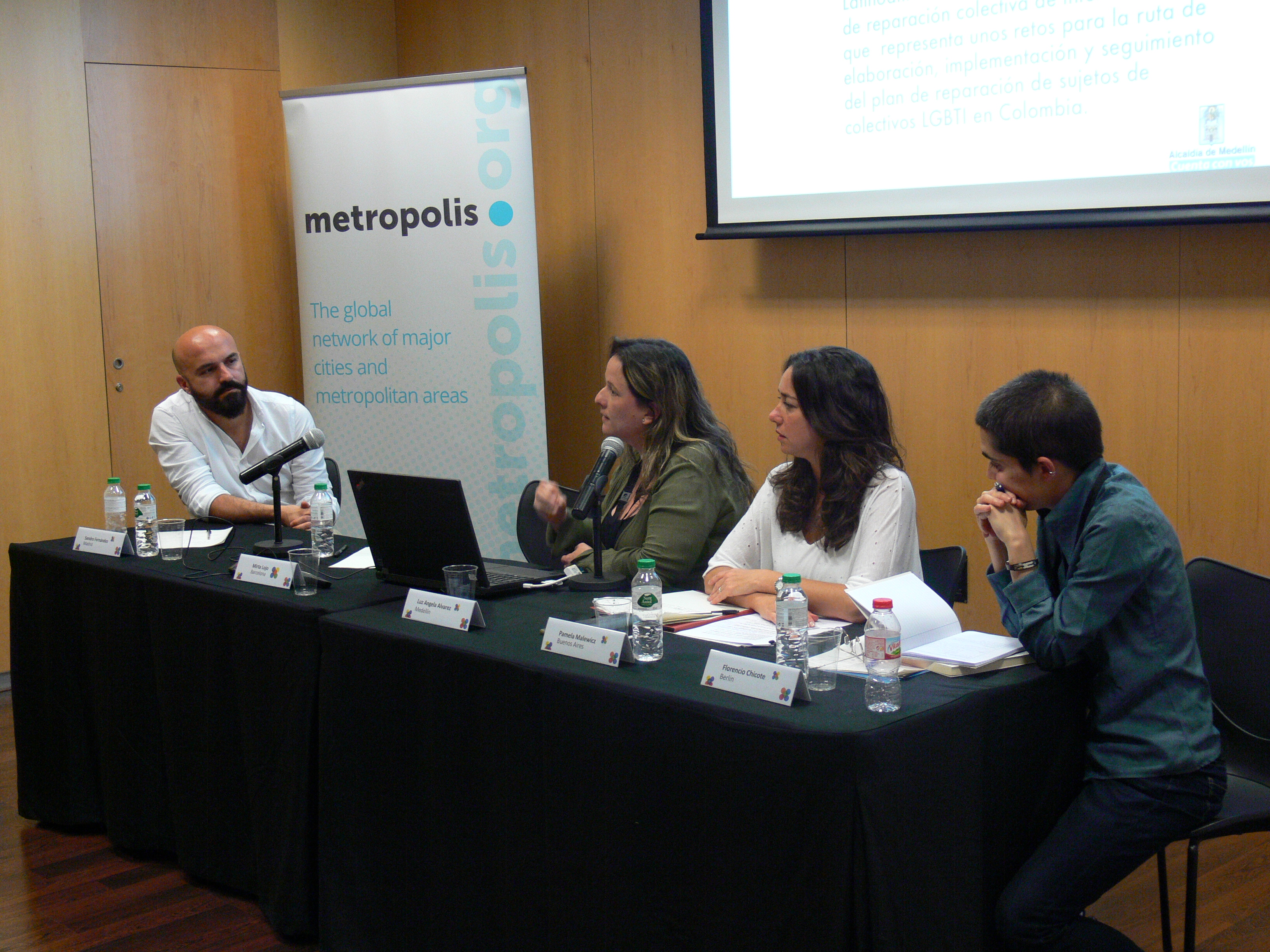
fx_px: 1761
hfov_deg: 39.7
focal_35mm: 48
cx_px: 635
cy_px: 476
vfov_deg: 30.3
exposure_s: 1/30
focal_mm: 10.1
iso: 200
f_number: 3.2
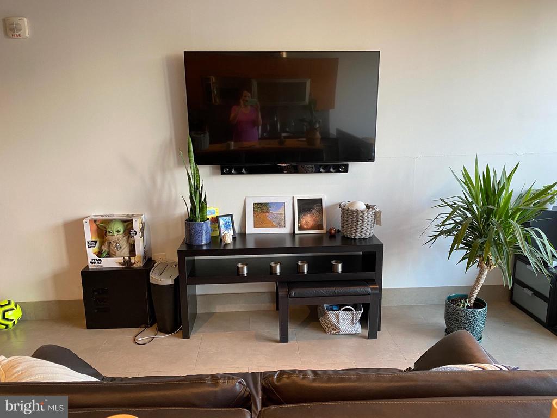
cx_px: 278
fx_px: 418
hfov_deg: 67.3
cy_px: 209
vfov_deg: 53.1
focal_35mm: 26
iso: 80
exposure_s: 1/60
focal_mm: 4.25
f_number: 1.8
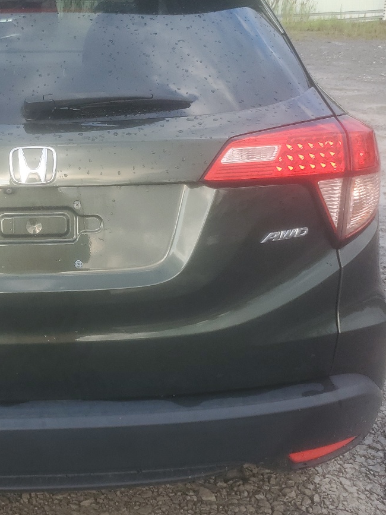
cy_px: 208
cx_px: 26
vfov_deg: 39.5
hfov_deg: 28.9
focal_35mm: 48
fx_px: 714
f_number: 1.5
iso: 50
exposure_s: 1/400
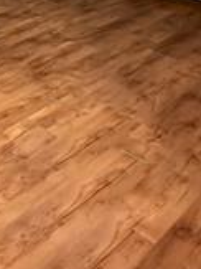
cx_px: -114
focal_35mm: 66
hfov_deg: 19.1
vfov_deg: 24.2
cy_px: -114
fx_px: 512
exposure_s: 1/60
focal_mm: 2.22
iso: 320
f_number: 2.2
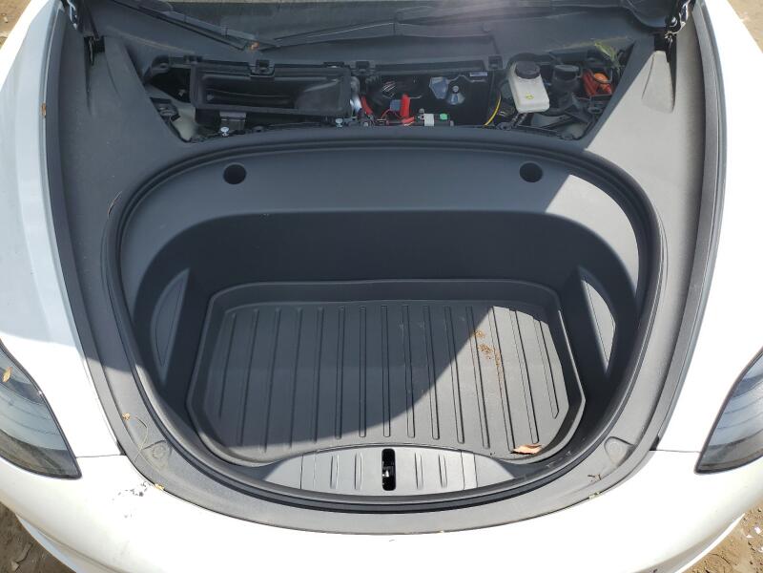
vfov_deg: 53.1
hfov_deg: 67.3
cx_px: 382
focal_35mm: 26
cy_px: 286
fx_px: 573
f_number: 1.5
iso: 50
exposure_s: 1/2500
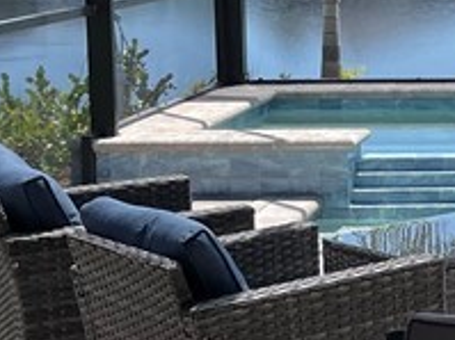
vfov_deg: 11.0
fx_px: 1760
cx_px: 782
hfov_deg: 13.4
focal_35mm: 134
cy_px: 18
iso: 32
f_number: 1.6
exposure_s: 1/1976
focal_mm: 5.1
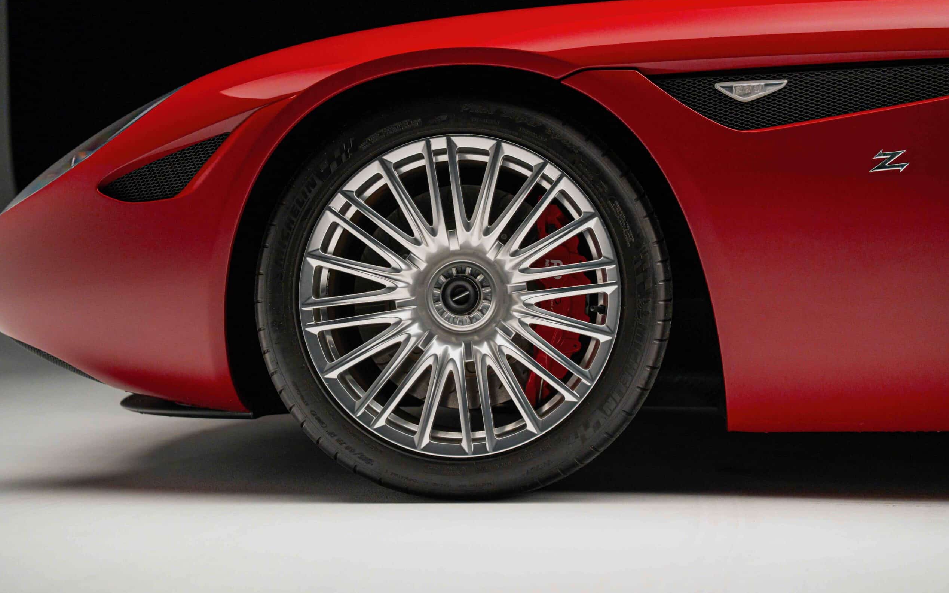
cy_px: 297
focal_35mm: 72
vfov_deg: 18.1
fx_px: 1862
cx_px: 473
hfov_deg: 28.6
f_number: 2.8
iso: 1600
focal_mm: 70
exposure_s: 1/200
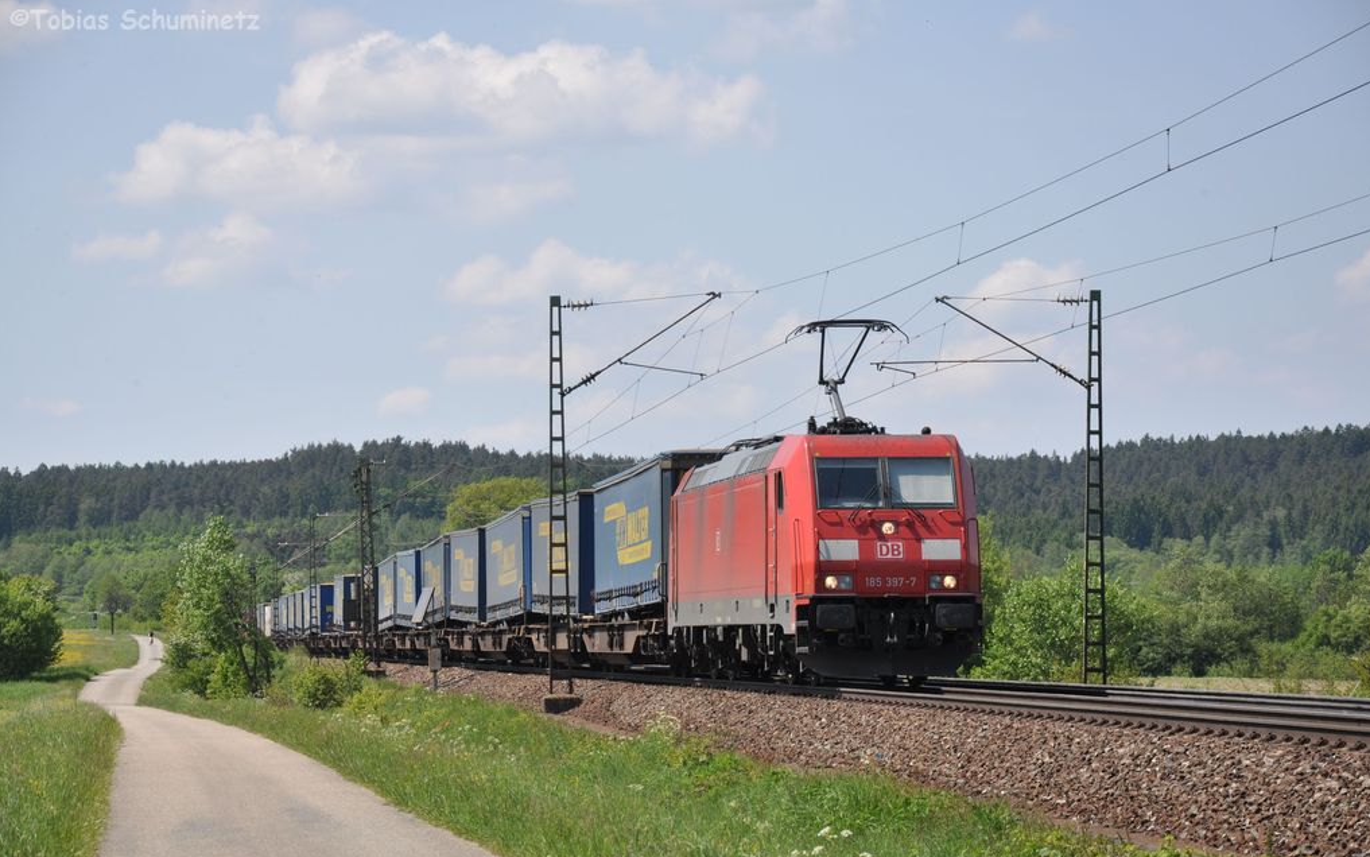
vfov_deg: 10.7
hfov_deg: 17.0
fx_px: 4593
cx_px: 687
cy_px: 457
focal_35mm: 123
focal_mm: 80
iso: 200
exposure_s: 1/640
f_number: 8
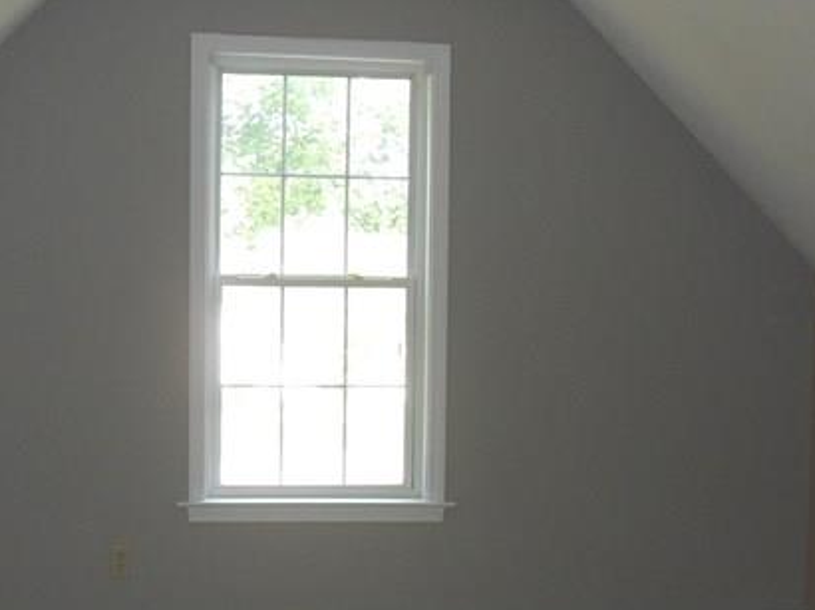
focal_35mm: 85
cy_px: 376
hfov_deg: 23.0
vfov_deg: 17.3
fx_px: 2000
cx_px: 475
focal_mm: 6.3
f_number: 2.8
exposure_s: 1/45
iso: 100
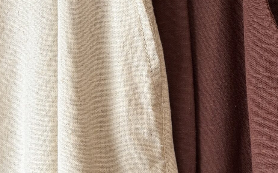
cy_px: 116
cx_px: 286
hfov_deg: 25.6
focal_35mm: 76
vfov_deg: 17.1
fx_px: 576
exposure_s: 1/124
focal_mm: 5.96
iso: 32
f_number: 1.6
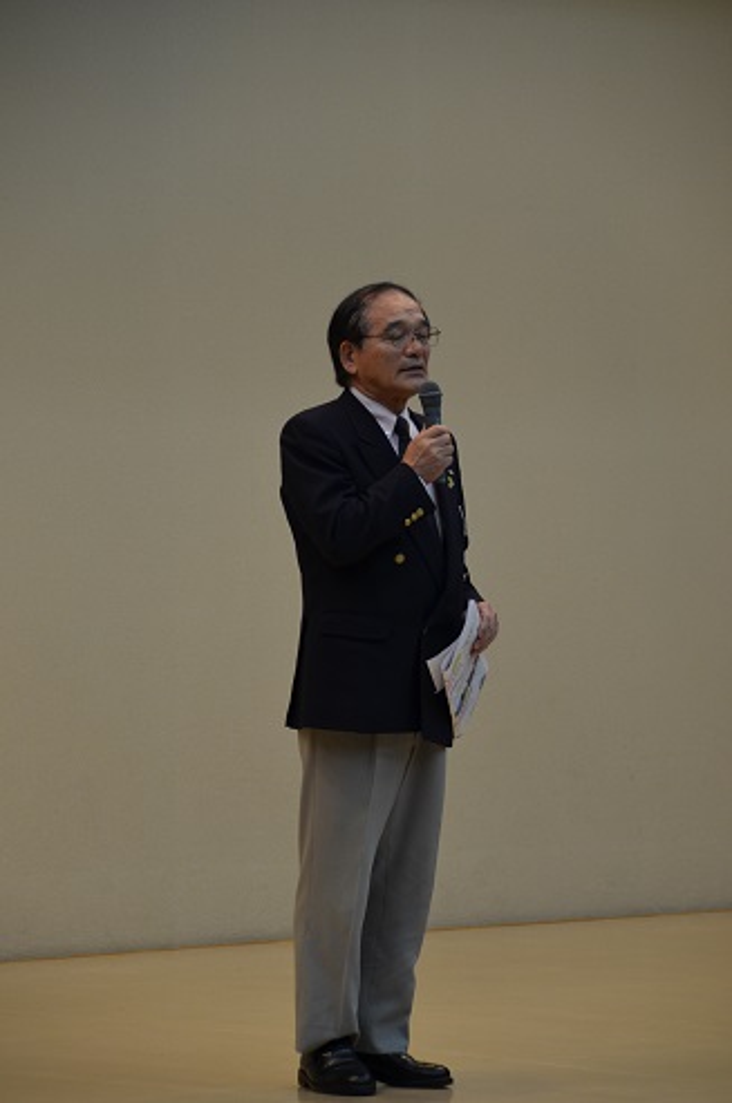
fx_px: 5509
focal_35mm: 180
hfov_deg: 7.6
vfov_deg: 11.4
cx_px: 366
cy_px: 552
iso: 450
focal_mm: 120
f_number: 5.3
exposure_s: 1/60
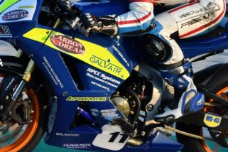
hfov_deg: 2.4
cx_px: 113
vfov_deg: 1.6
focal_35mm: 869
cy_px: 56
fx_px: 5503
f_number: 5.6
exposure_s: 1/800
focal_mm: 300
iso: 400
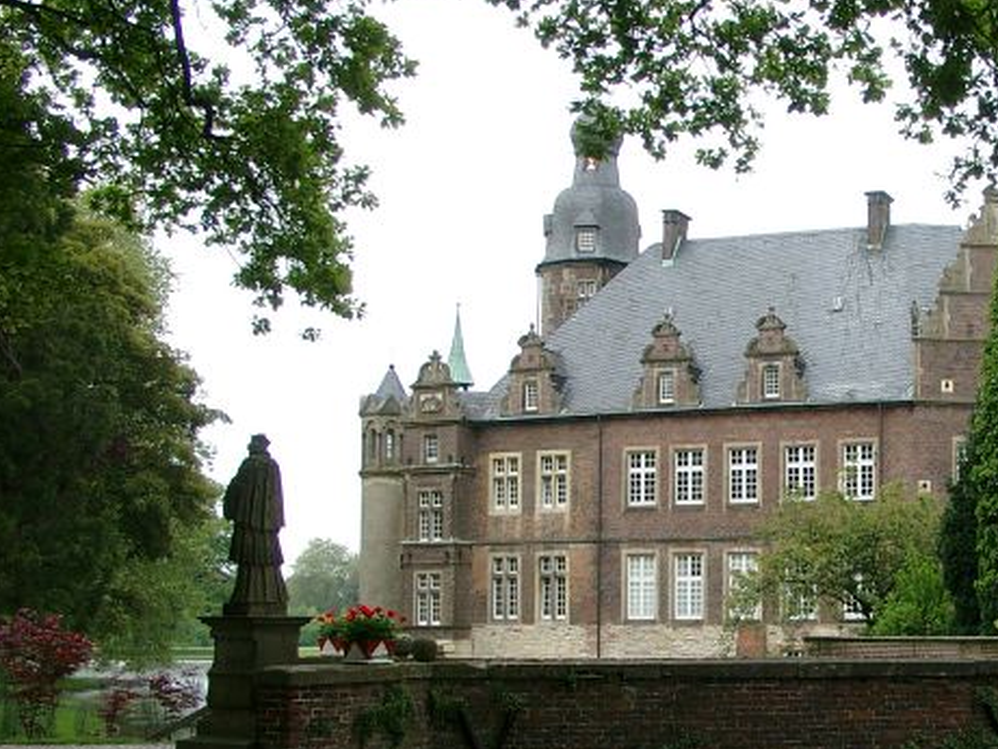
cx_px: 853
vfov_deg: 24.8
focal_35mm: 59
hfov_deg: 31.5
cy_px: 459
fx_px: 1701
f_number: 4
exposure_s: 1/176
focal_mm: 7.13
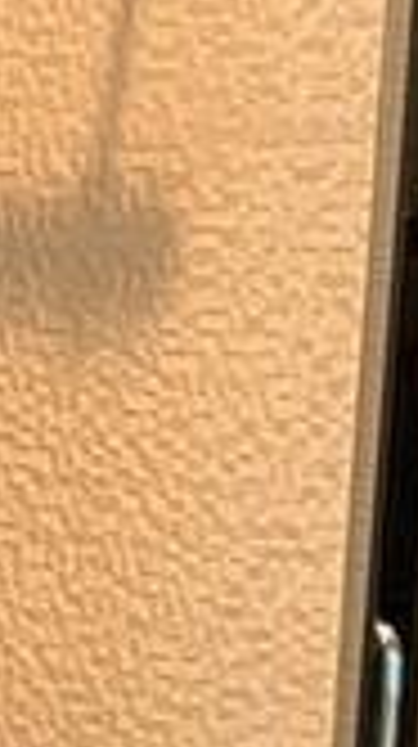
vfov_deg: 10.4
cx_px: -1020
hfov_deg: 5.4
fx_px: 4052
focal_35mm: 205
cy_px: 860
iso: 100
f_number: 1.5
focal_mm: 5.7
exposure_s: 1/60
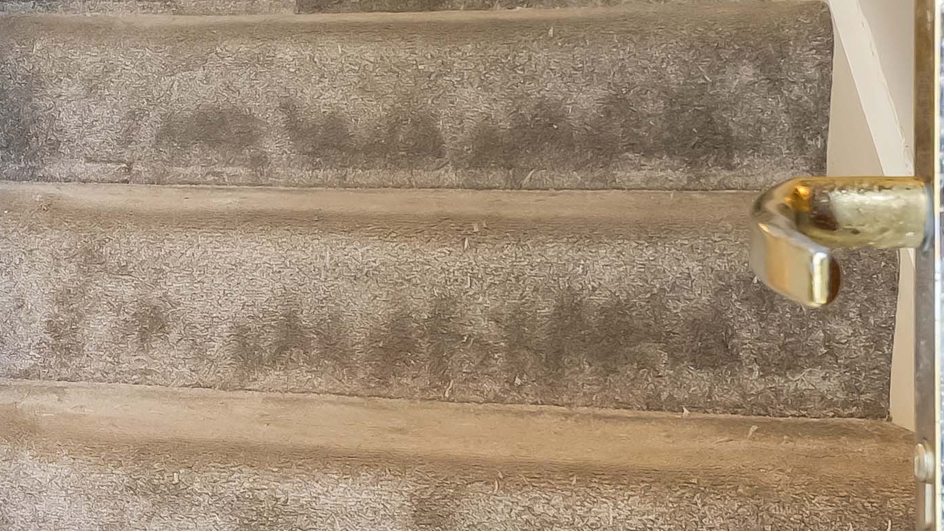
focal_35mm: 78
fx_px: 1953
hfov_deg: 21.2
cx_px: -604
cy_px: 201
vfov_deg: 15.5
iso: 640
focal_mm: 17
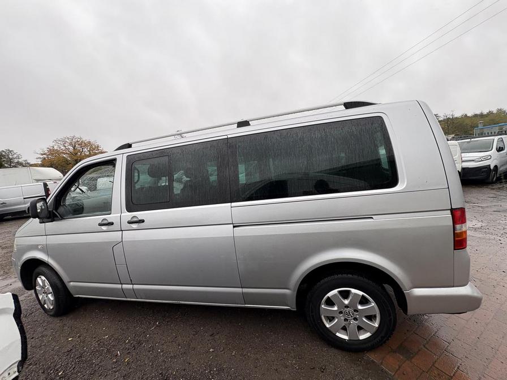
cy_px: 190
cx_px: 254
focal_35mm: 14
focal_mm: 2.22
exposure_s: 1/99
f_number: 2.2
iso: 40
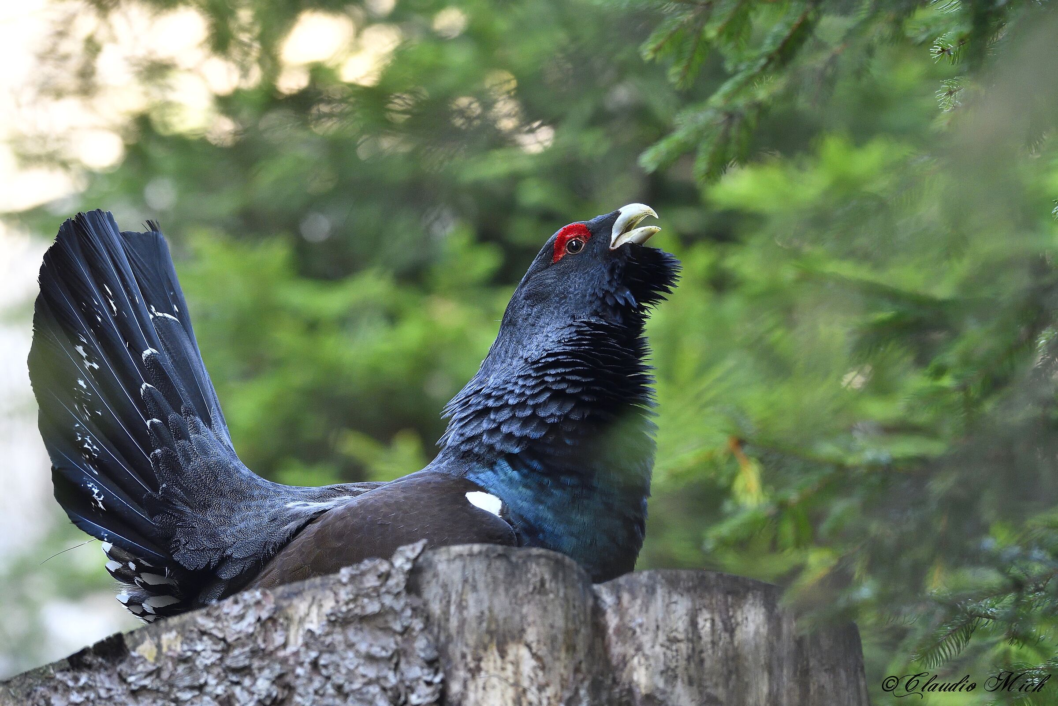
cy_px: 353
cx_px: 529
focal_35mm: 600
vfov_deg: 2.3
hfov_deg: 3.4
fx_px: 17632
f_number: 6.3
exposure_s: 1/250
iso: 1600
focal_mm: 400
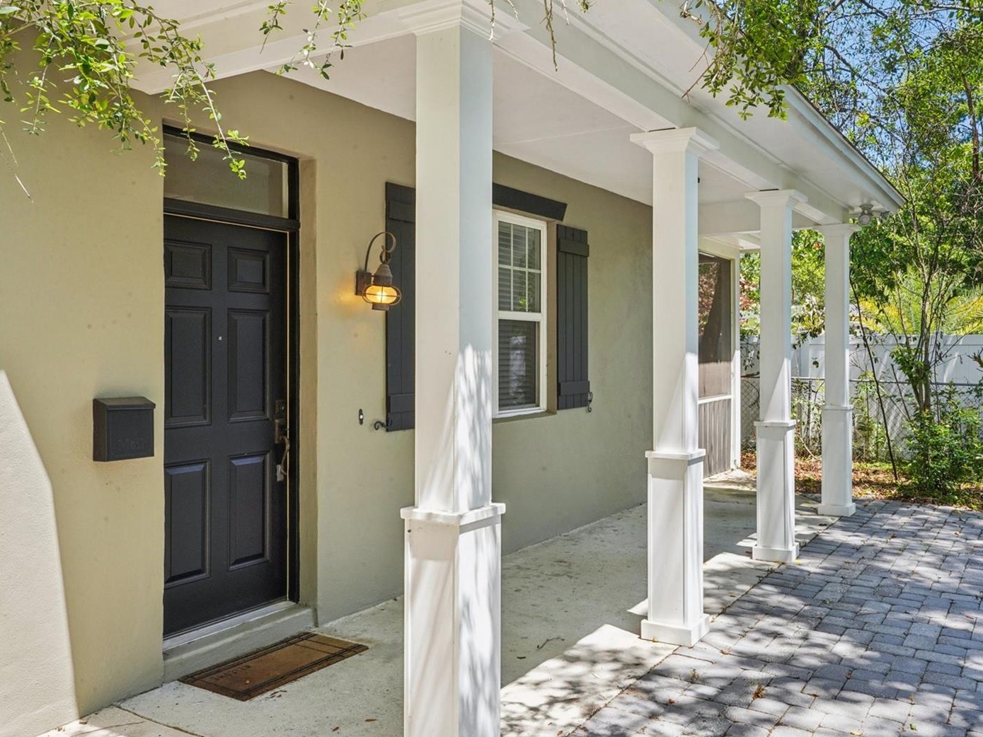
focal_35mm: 31
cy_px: 367
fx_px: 880
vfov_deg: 45.4
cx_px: 563
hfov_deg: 58.1
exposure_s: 1/25
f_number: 20
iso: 400
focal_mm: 28
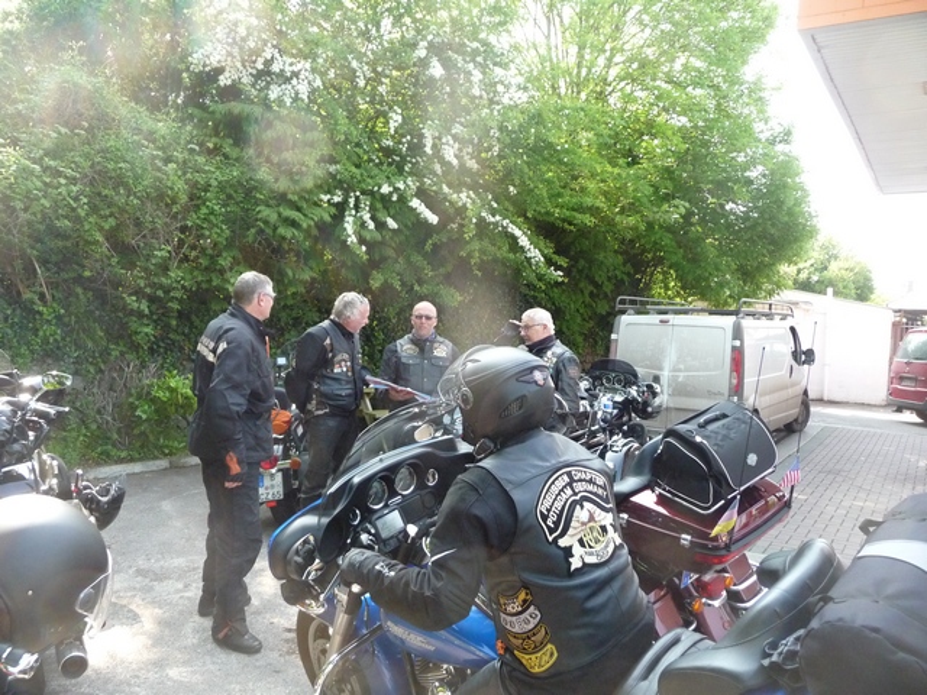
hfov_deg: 63.4
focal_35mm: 28
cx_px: 464
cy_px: 348
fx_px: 750
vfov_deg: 49.7
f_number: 3.3
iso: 400
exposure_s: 1/250
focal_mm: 4.7
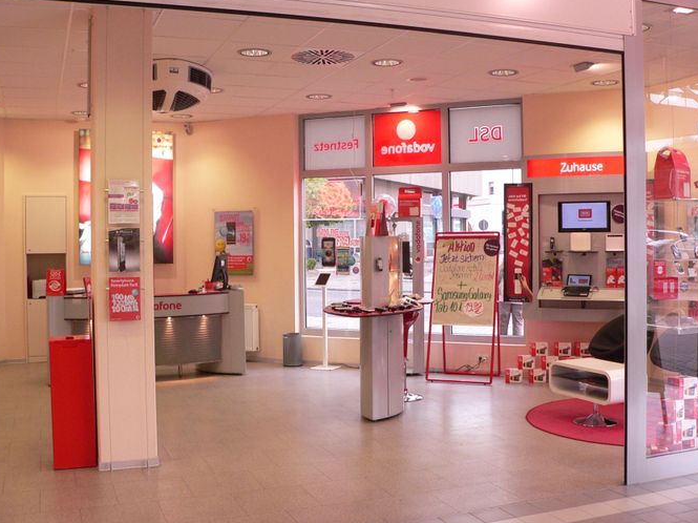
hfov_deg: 47.9
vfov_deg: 36.8
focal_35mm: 39
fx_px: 786
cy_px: 244
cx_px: 350
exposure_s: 1/60
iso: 200
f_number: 2.8
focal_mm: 6
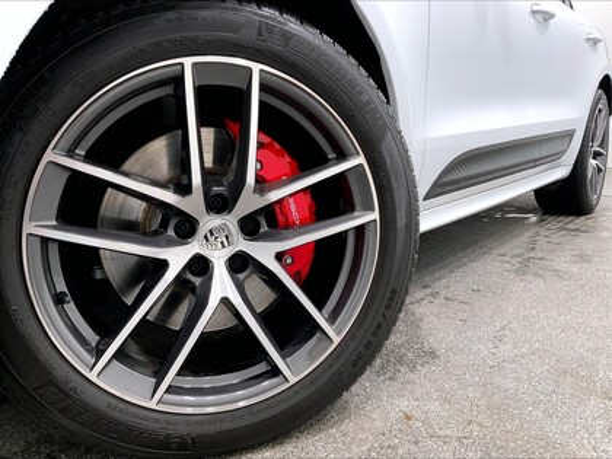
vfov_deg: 48.2
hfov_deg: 61.7
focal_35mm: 29
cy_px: 230
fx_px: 513
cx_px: 306
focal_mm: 3
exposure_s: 1/122
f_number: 1.8
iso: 40
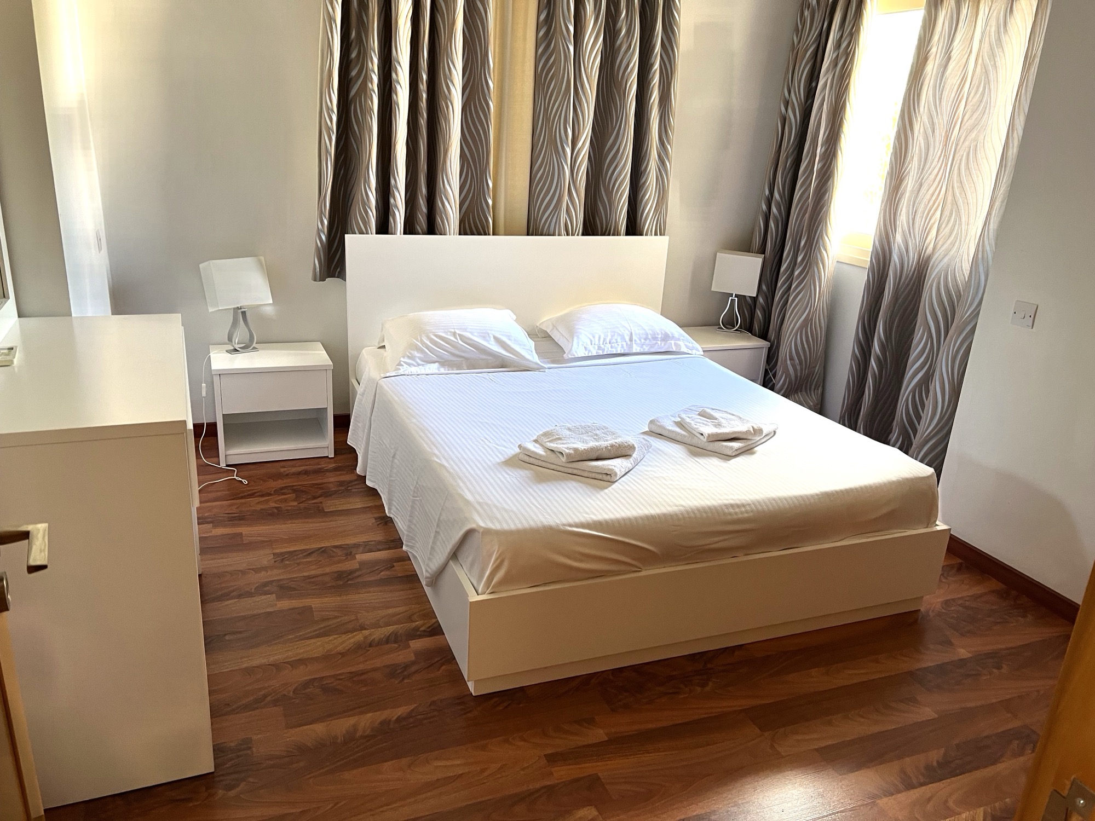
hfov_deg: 67.3
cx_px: 548
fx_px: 822
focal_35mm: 26
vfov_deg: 53.1
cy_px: 410
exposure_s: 1/60
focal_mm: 5.7
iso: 160
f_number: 1.5
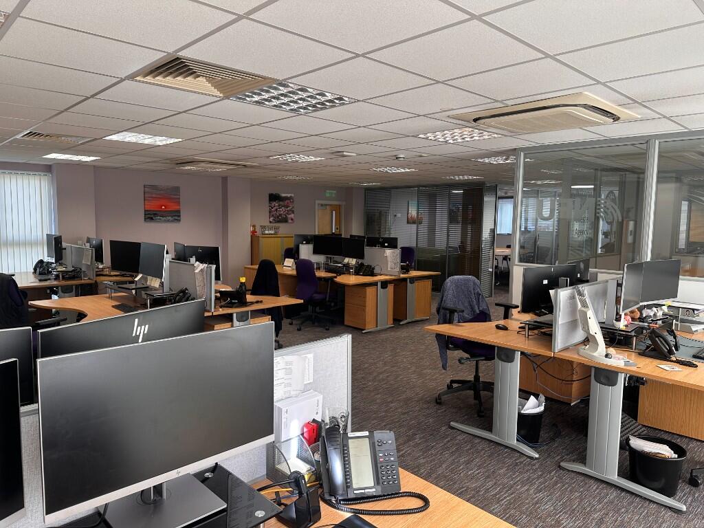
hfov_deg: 71.6
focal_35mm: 24
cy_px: 264
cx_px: 352
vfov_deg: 56.8
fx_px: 488
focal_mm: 6.86
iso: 100
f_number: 1.78
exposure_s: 1/100
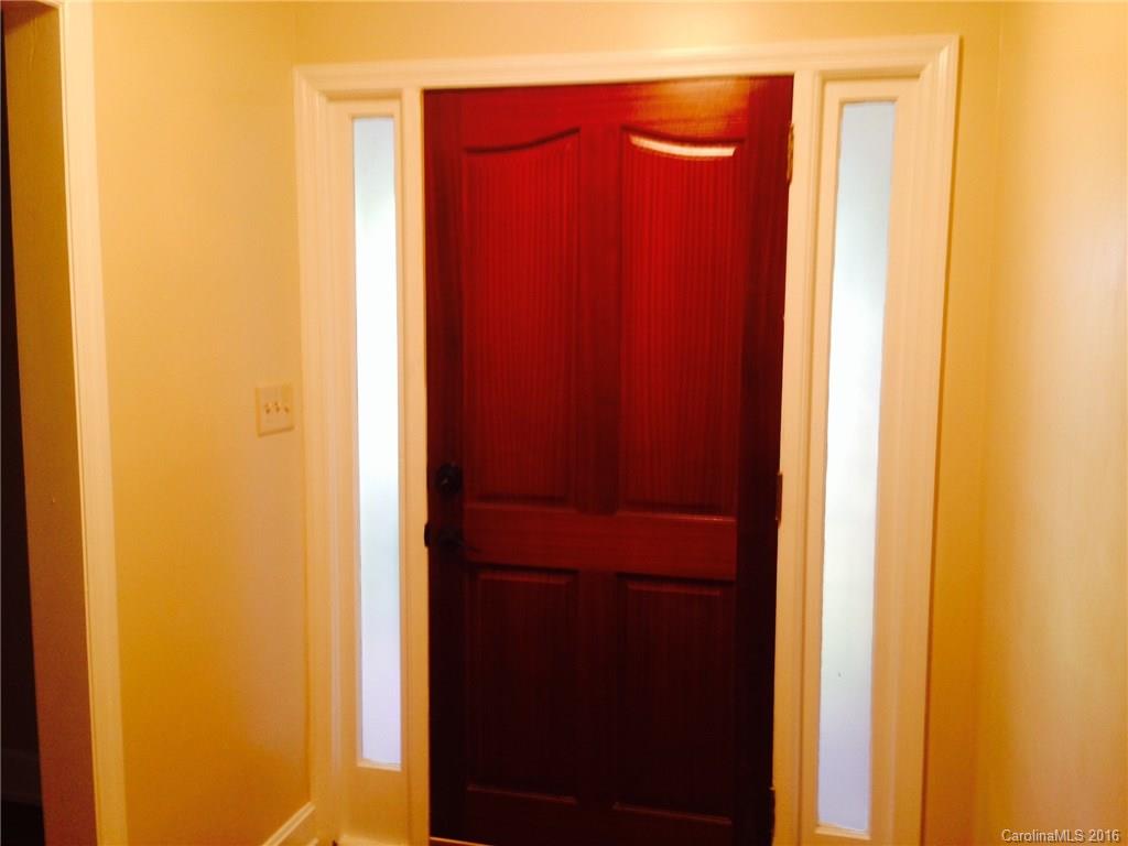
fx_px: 1075
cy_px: 423
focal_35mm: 33
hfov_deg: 55.4
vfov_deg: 42.9
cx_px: 564
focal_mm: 4.12
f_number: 2.4
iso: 100
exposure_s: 1/20
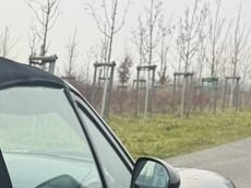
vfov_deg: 12.9
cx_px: -211
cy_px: 302
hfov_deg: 15.6
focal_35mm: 107
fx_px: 775
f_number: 1.78
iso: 80
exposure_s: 1/121
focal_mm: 6.76
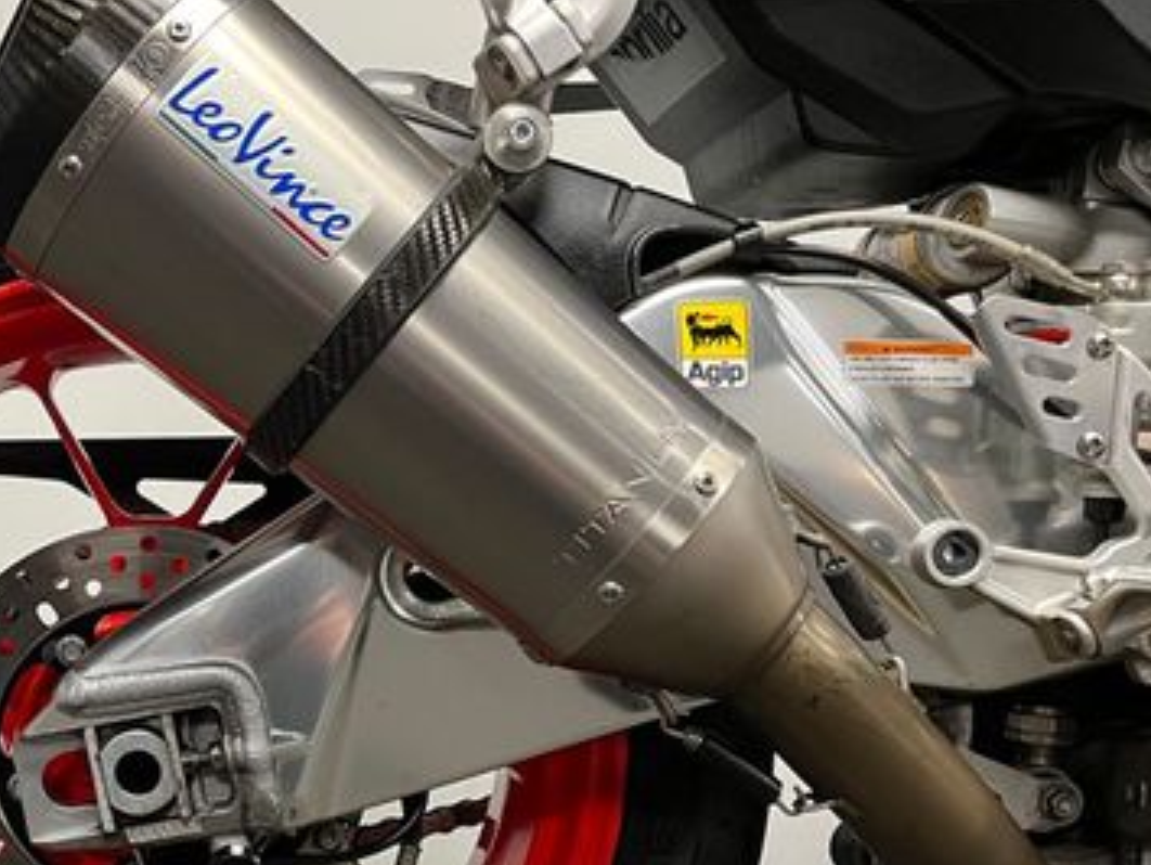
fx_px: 1564
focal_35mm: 47
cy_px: 660
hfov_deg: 38.0
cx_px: 137
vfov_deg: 30.3
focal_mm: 5.1
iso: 200
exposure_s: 1/50
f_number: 1.6
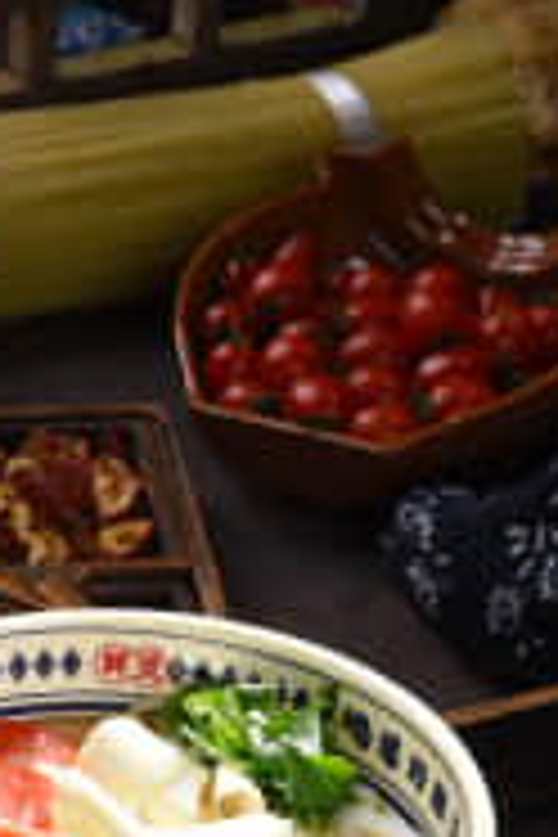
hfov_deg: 10.6
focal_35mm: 129
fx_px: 2999
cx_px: 34
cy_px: 639
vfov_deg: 15.8
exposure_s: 1/100
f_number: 13
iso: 100
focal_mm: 60
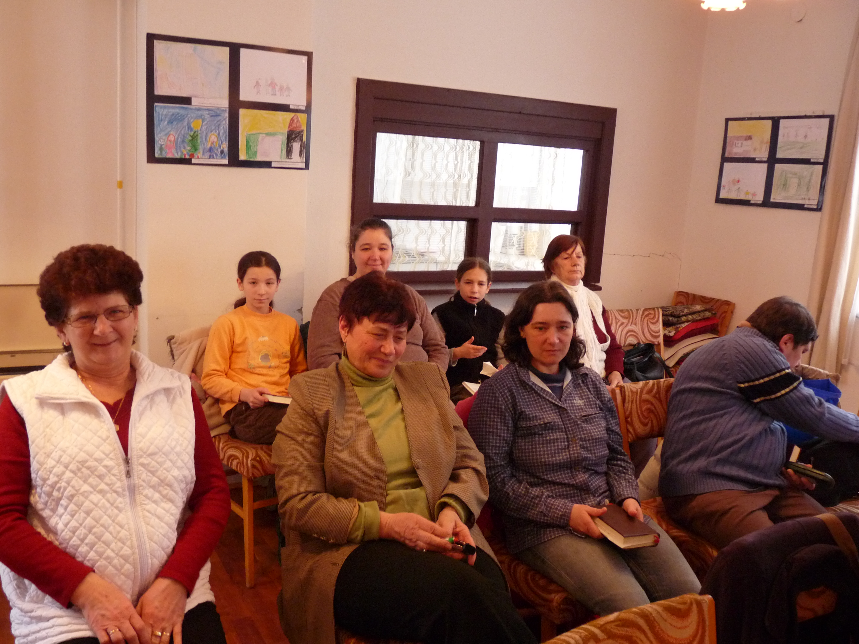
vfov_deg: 45.4
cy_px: 322
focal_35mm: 31
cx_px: 430
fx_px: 769
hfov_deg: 58.4
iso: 400
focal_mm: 5.4
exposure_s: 1/30
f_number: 3
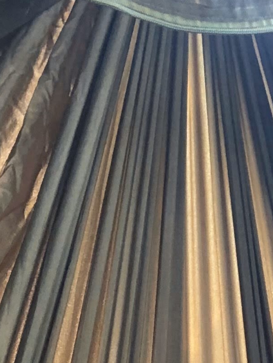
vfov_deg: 14.5
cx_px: 204
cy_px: 607
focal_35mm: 123
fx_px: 1291
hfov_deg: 12.0
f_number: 2.2
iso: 80
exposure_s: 1/60
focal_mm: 2.87
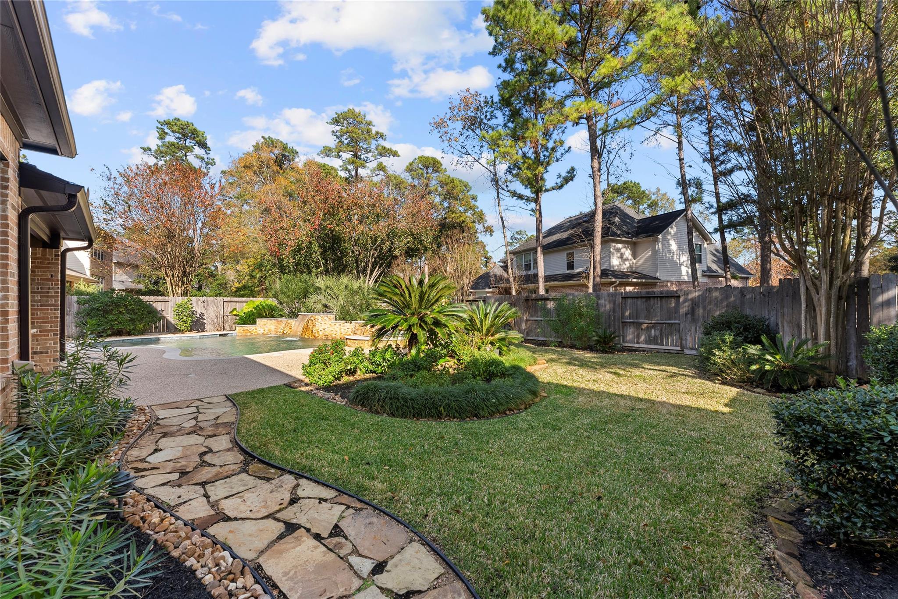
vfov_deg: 81.3
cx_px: 449
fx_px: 349
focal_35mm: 14
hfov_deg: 104.2
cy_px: 300
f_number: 8
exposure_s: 1/25
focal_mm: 14
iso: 100
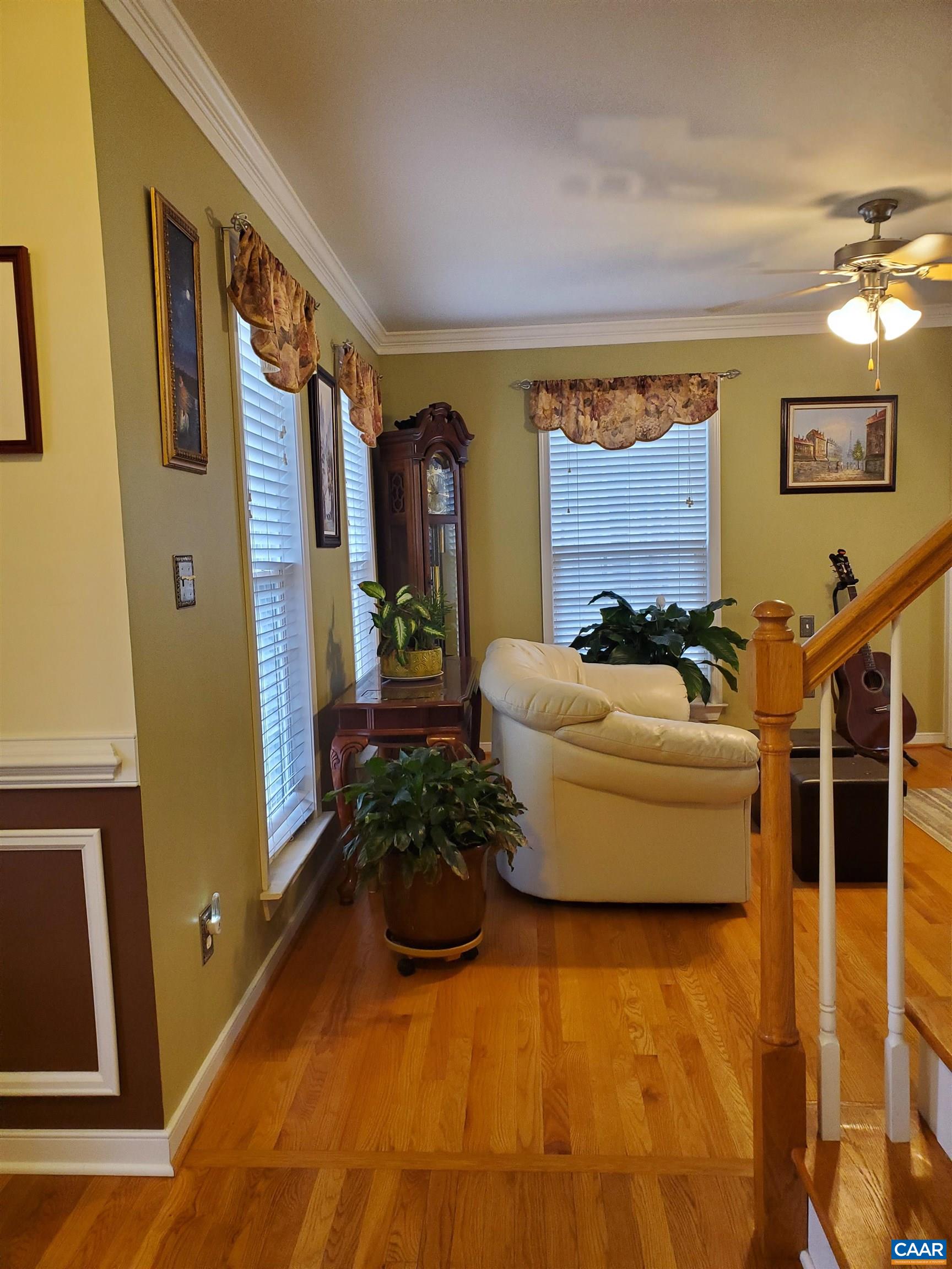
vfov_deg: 67.3
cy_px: 634
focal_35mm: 26
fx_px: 953
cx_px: 476
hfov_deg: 53.1
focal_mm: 4.3
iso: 320
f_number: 2.4
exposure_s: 1/40
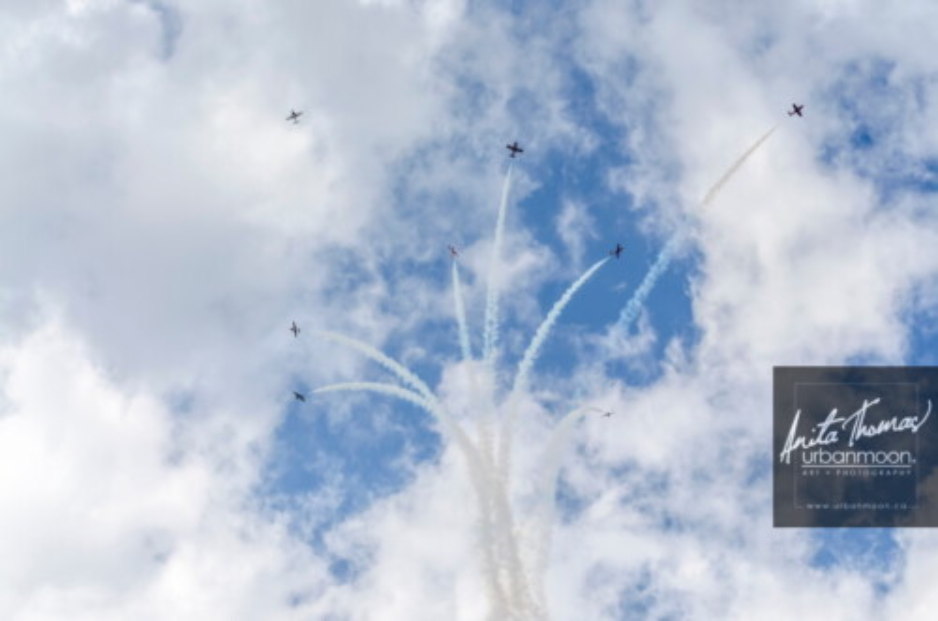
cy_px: 310
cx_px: 469
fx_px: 2145
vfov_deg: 16.5
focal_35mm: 82
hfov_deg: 24.7
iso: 200
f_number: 13
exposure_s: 1/640
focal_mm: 55
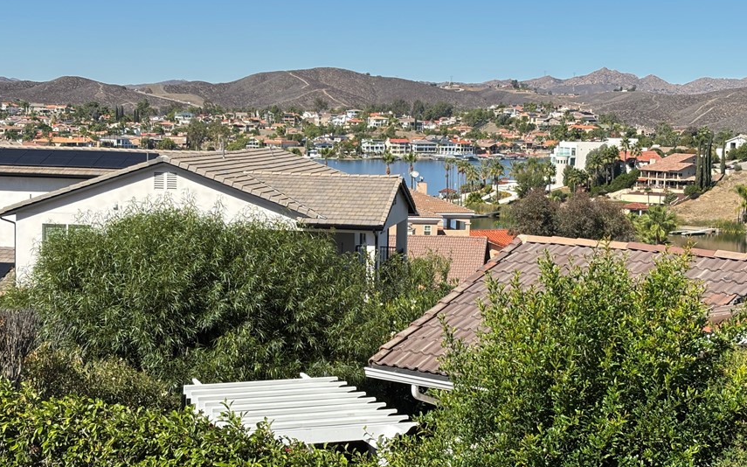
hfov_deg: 31.1
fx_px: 1343
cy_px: 235
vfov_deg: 19.7
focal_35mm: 66
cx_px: 370
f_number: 1.6
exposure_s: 1/2105
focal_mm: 5.96
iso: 40
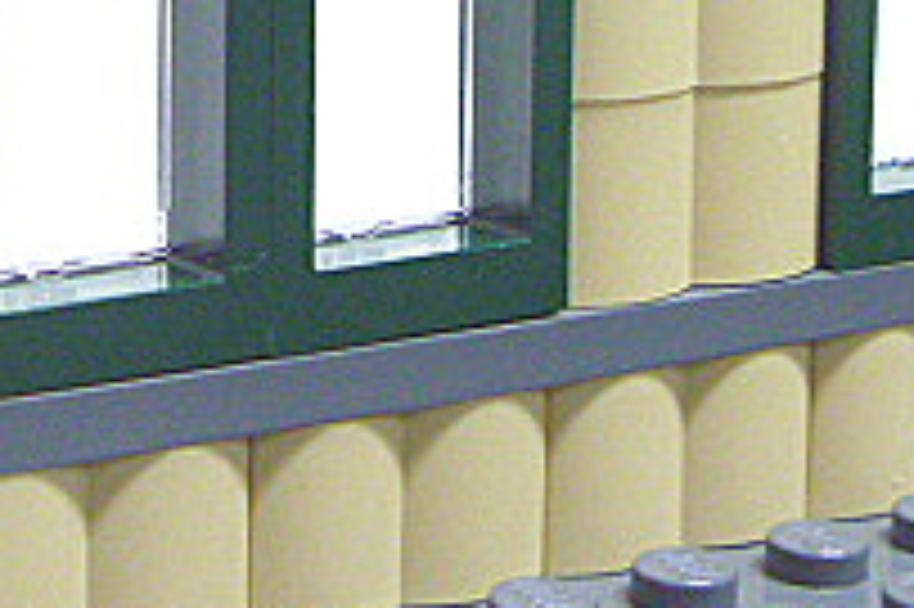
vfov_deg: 11.6
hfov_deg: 17.7
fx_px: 2917
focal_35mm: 115
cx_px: 243
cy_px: -153
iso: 400
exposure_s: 1/10
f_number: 3.5
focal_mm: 6.3
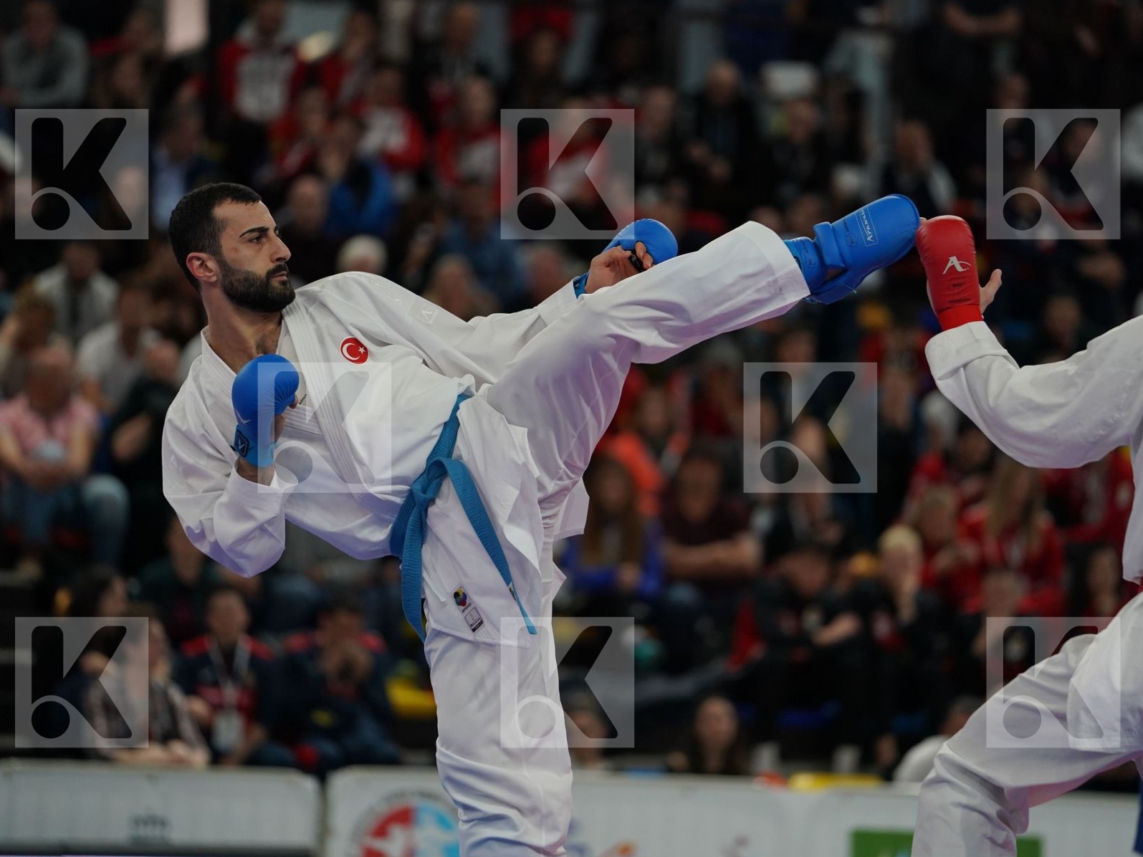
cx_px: 568
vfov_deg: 6.8
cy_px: 428
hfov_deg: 9.1
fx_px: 7165
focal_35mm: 217
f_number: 2.8
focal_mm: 200
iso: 1250
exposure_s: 1/1000
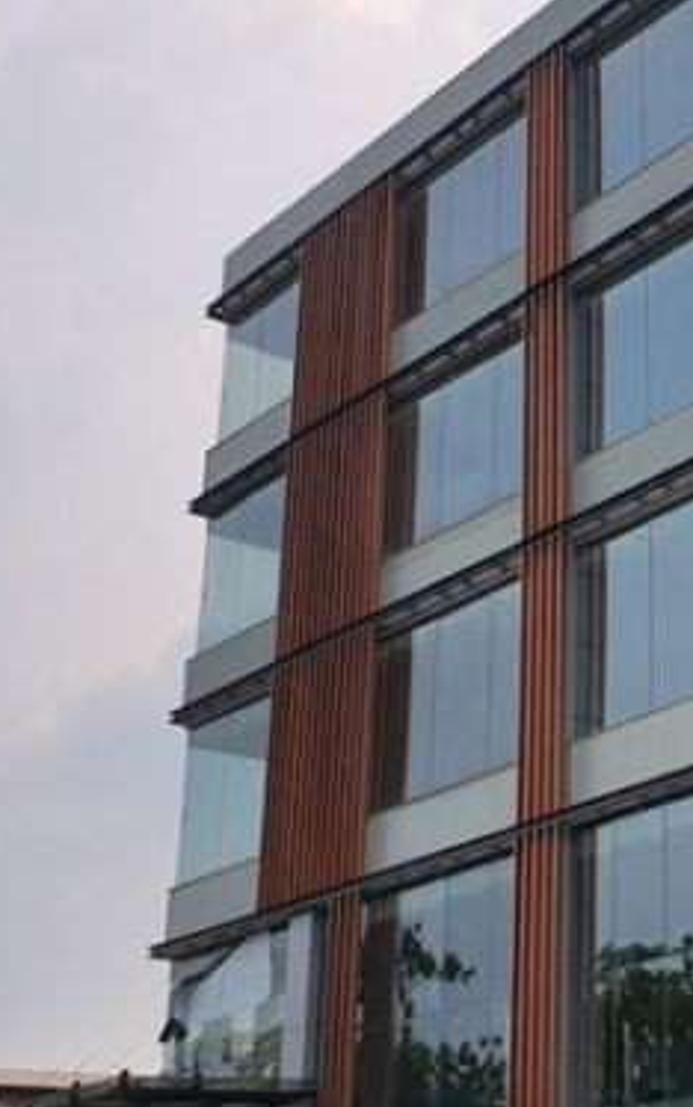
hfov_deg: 26.3
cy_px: 601
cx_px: 850
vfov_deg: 46.2
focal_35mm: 43
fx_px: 1298
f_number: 2.4
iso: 50
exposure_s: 1/3528
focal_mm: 4.32
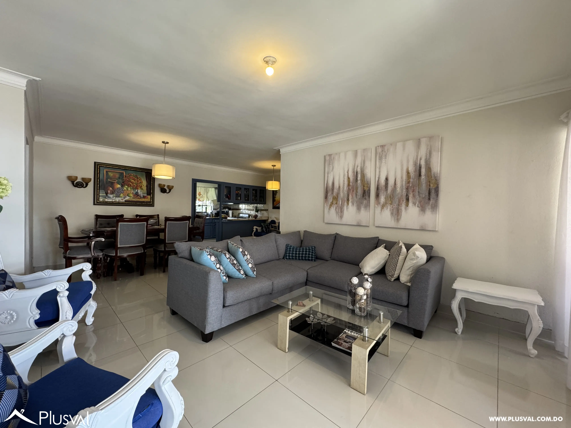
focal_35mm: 14
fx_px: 231
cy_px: 214
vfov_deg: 85.7
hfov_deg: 102.1
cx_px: 286
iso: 200
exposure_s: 1/60
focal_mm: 2.22
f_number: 2.2
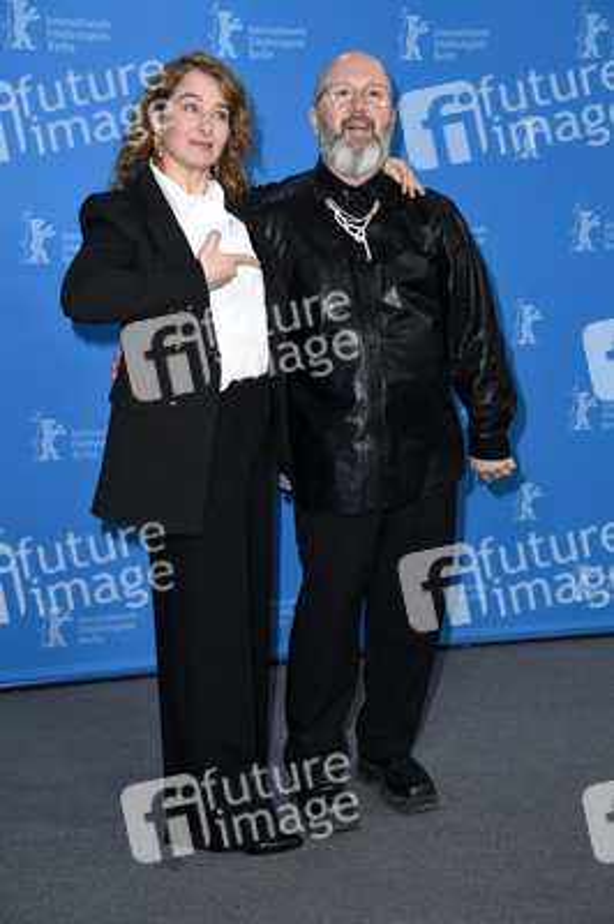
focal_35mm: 55
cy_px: 462
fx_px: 1409
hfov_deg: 24.6
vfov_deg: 36.3
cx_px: 307
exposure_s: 1/250
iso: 1000
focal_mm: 55
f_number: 5.6
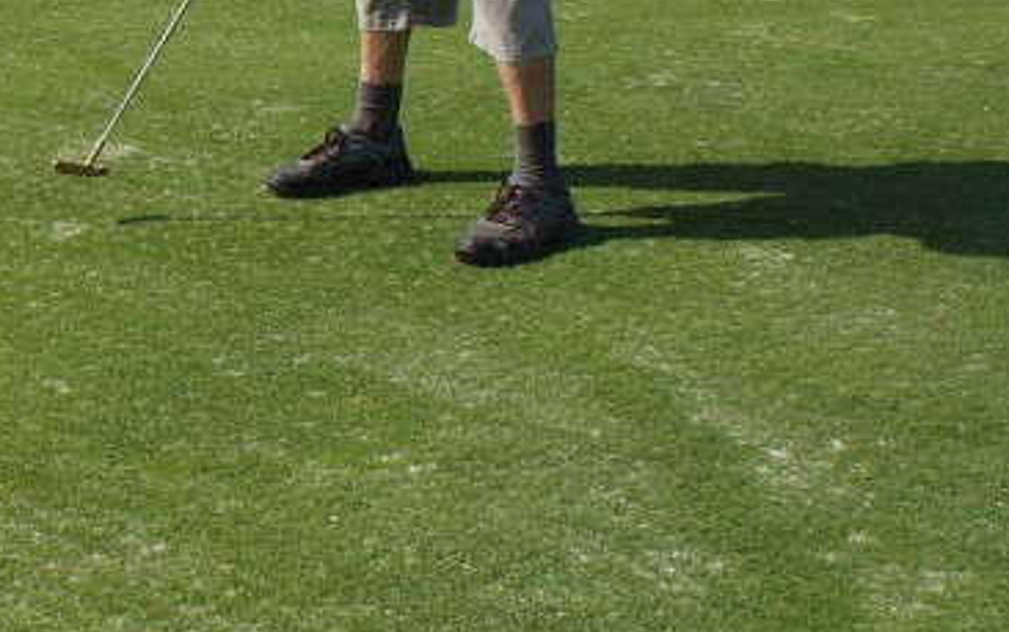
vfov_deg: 13.8
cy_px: 58
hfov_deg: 20.9
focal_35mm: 94
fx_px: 2586
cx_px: -141
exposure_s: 1/400
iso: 100
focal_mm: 22
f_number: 6.3
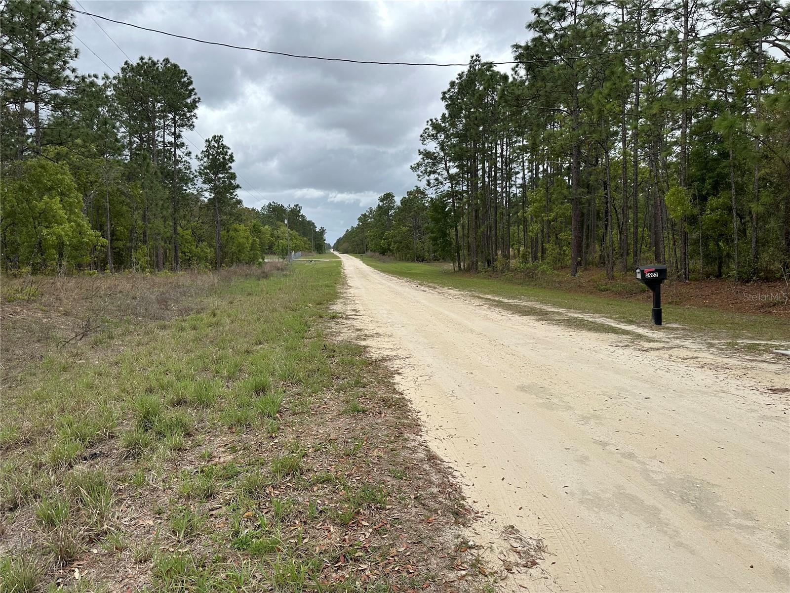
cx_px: 395
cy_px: 296
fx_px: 548
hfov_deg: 71.6
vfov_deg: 56.8
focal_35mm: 24
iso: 80
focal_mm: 6.86
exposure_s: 1/4348
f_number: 1.78
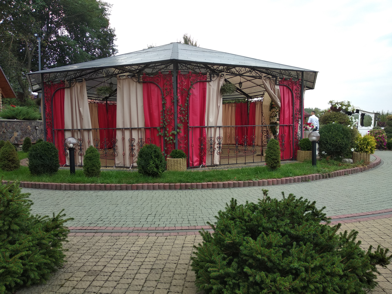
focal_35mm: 26
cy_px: 147
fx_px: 294
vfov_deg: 53.1
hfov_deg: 67.3
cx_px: 196
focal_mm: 3.81
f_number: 2.2
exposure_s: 1/100
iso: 160
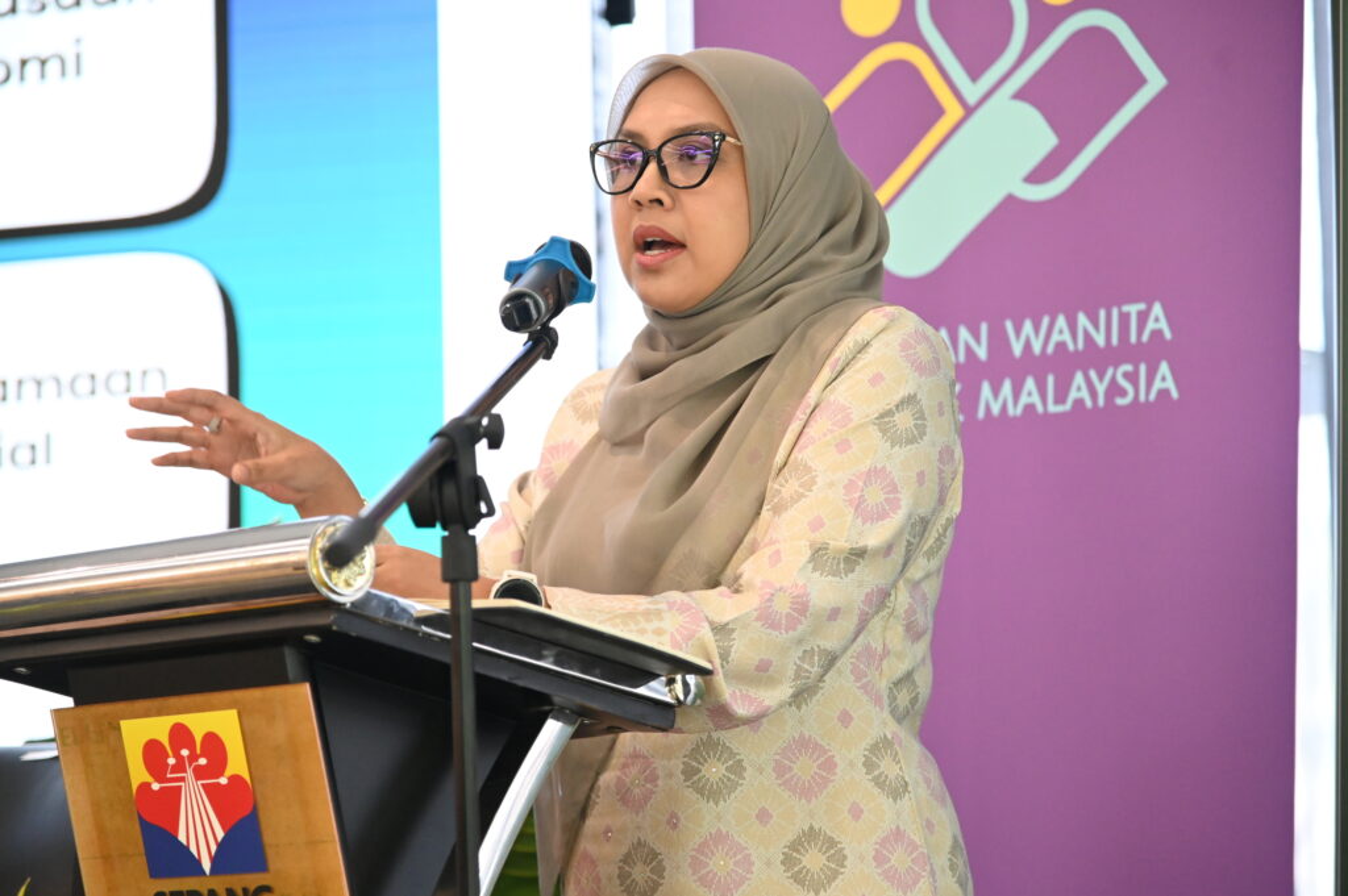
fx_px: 4490
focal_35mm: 120
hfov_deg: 17.1
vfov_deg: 11.4
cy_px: 448
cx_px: 674
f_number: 4
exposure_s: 1/250
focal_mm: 120
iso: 5000
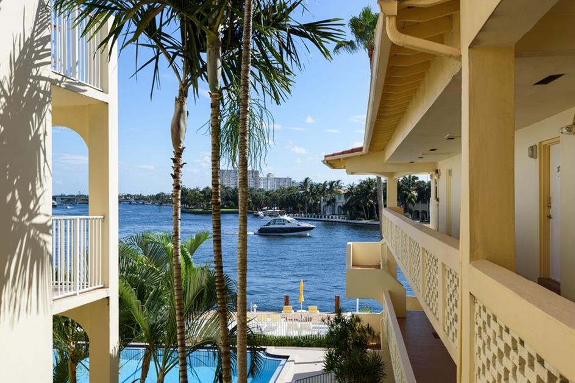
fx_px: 607
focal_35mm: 38
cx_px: 288
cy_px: 195
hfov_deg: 50.7
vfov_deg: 35.1
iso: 250
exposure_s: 1/640
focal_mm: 35
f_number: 8
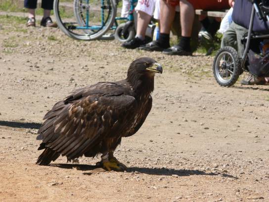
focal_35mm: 420
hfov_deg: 4.7
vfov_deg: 3.5
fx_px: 3264
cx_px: 134
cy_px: 101
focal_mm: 88.8
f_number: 6.3
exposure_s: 1/400
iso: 100
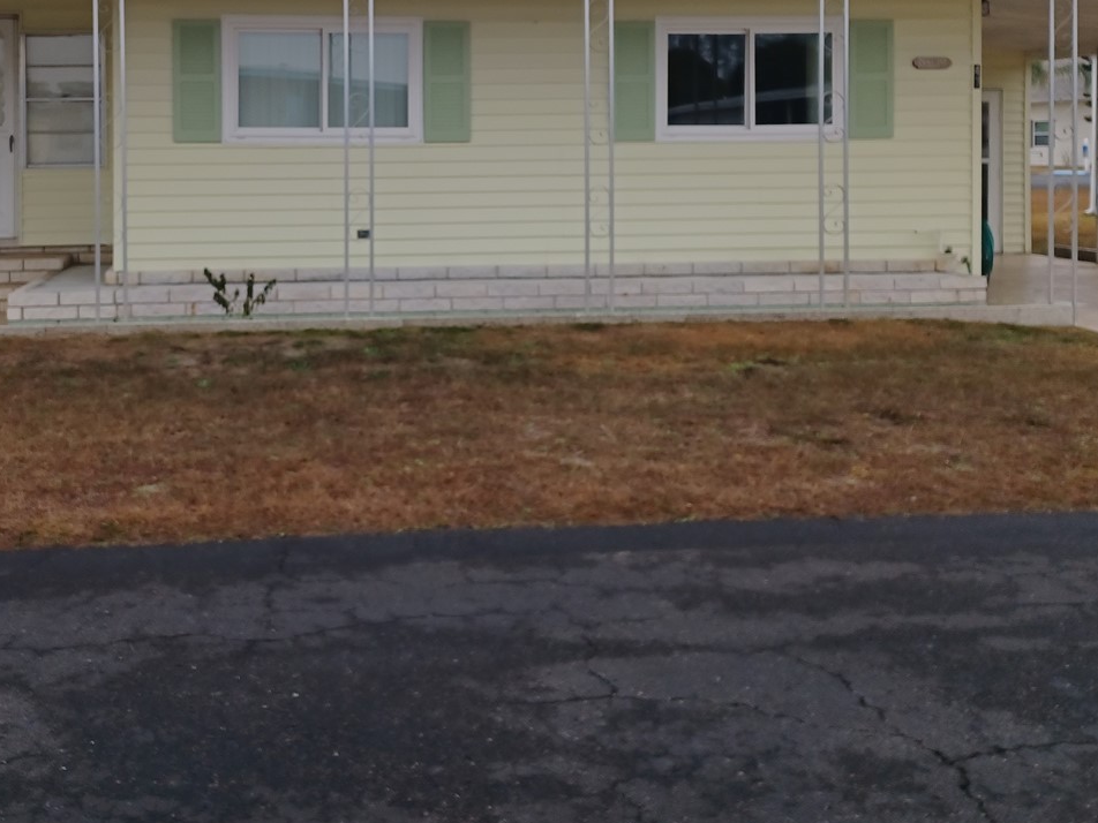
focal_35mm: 42
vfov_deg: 33.5
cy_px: 184
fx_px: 1332
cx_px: 414
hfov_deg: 44.4
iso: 40
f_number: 1.8
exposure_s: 1/100
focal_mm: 4.6
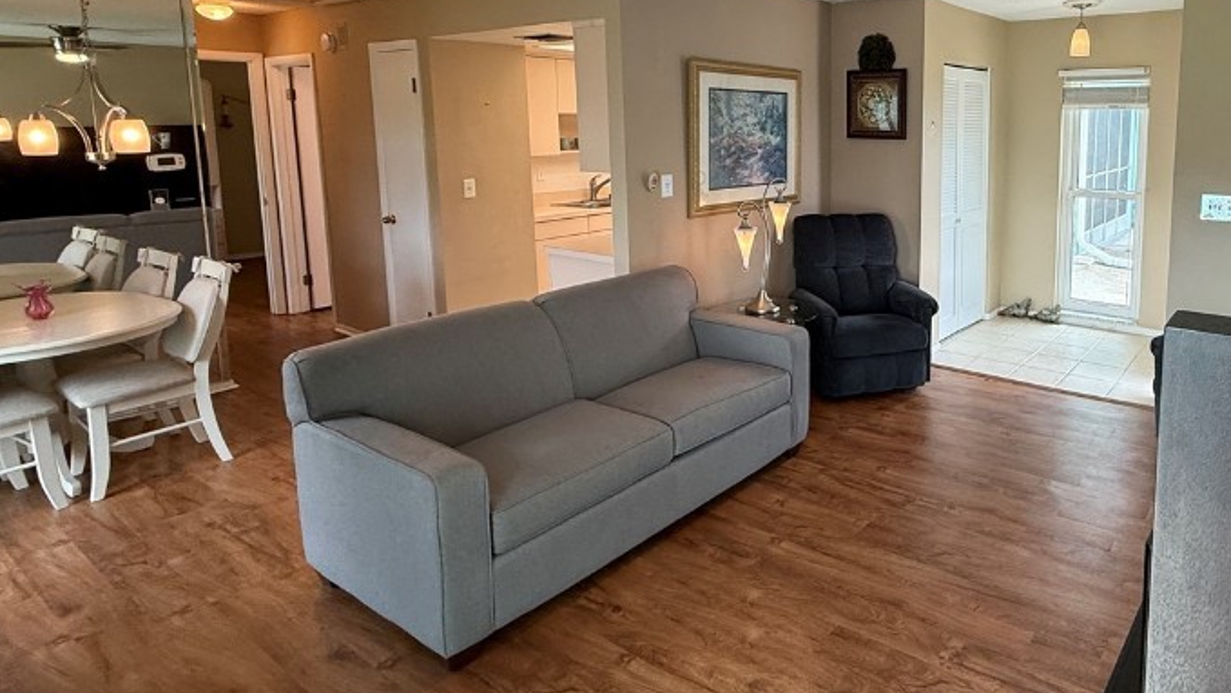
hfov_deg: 75.4
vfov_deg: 48.4
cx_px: 852
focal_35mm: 23
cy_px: 210
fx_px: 751
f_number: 2.2
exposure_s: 1/120
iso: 160
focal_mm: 2.22
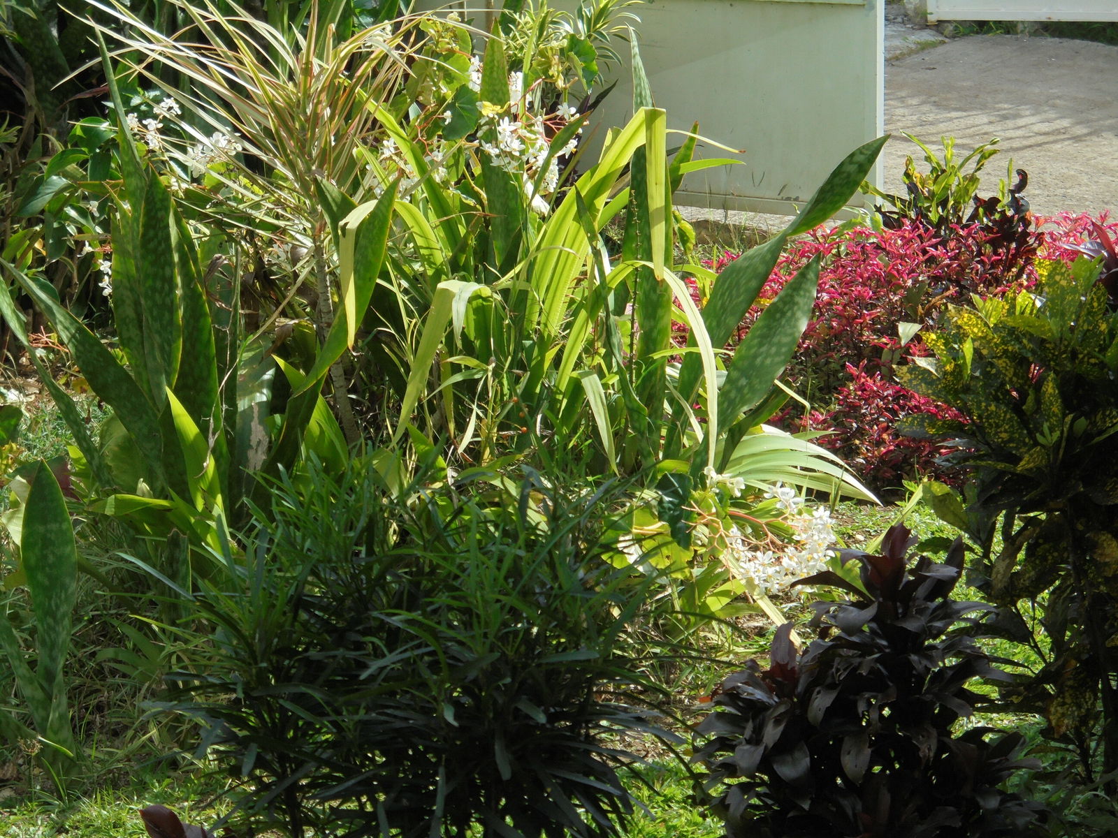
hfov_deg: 20.9
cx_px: 559
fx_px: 3036
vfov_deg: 15.7
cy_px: 419
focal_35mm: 94
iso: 100
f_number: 4.7
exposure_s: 1/400
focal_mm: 16.9
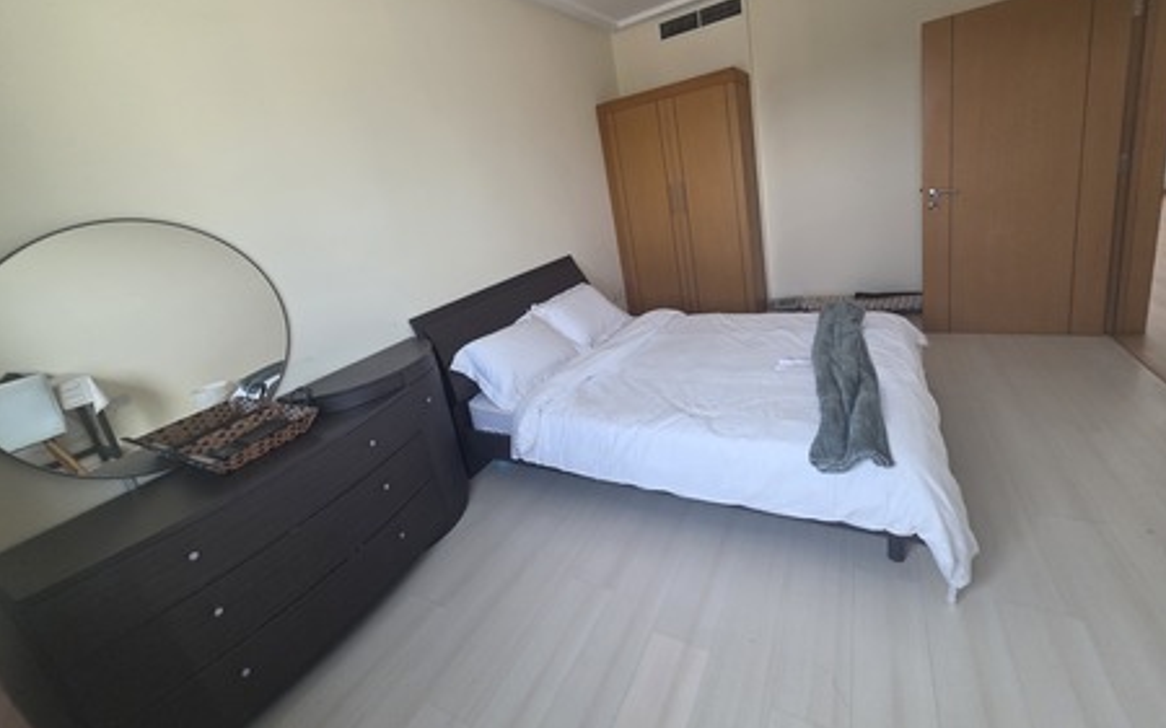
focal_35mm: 14
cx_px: 587
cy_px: 302
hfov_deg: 105.3
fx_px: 445
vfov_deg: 77.9
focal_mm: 2.2
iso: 160
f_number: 1.9
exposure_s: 1/100
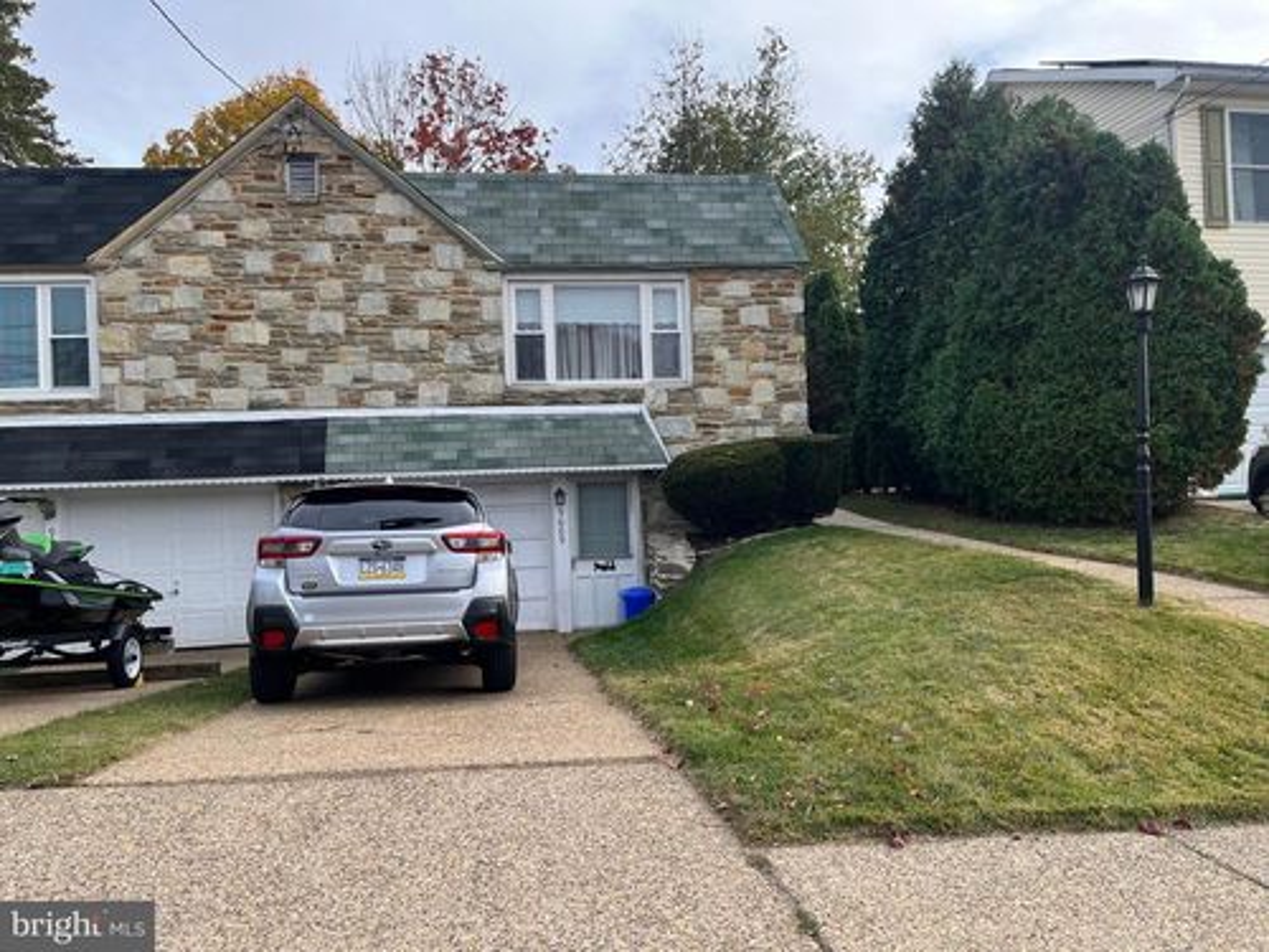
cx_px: 634
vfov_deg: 53.1
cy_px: 476
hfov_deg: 67.3
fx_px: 953
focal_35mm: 26
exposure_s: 1/1129
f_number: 1.6
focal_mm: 5.1
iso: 50
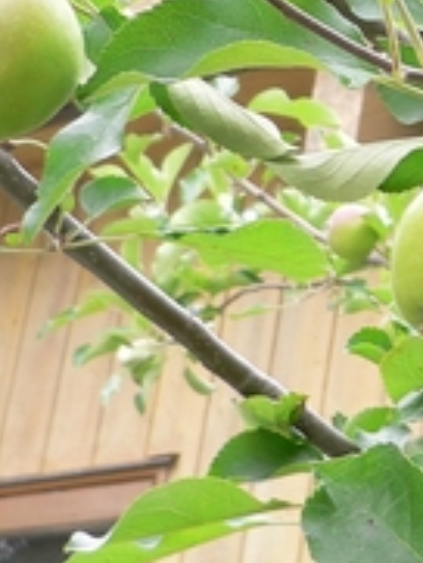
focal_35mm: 129
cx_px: 628
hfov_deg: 11.1
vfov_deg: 15.3
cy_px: 201
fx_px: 2099
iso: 80
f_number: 2.8
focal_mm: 5.8
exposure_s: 1/100
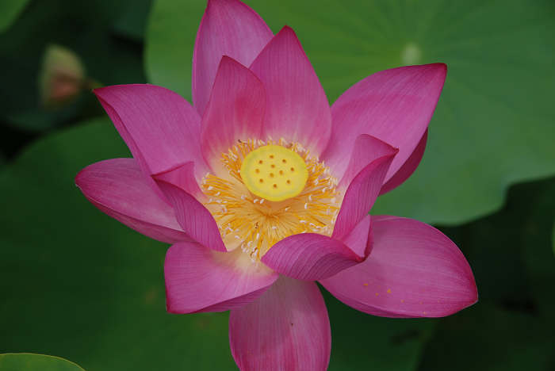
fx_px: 1620
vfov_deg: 13.1
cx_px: 278
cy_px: 186
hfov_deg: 19.4
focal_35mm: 105
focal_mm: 70
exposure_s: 1/200
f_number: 8
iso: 100
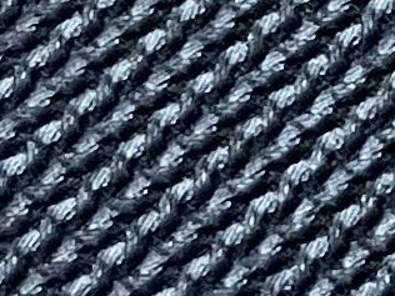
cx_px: 477
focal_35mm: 72
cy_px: 210
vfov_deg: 20.3
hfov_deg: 24.4
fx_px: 822
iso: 160
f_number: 1.6
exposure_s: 1/60
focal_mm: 5.1
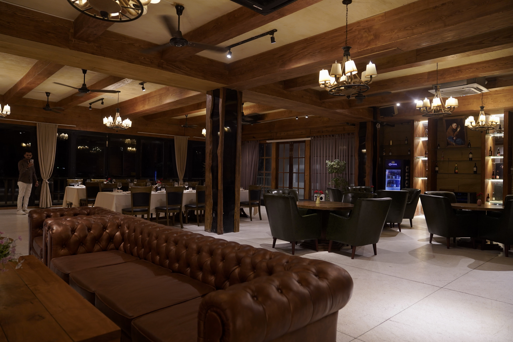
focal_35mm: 24
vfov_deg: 53.1
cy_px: 171
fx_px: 342
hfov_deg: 73.7
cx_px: 256
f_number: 2.8
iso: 1600
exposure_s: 1/100
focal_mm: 24
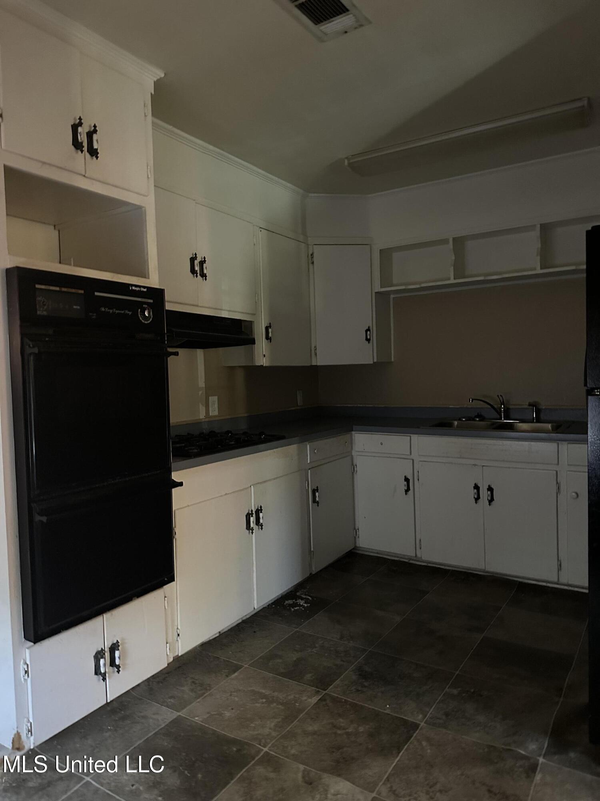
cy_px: 400
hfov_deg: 56.8
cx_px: 300
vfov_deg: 71.6
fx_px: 555
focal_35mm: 24
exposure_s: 1/30
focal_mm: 6.86
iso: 1600
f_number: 1.78
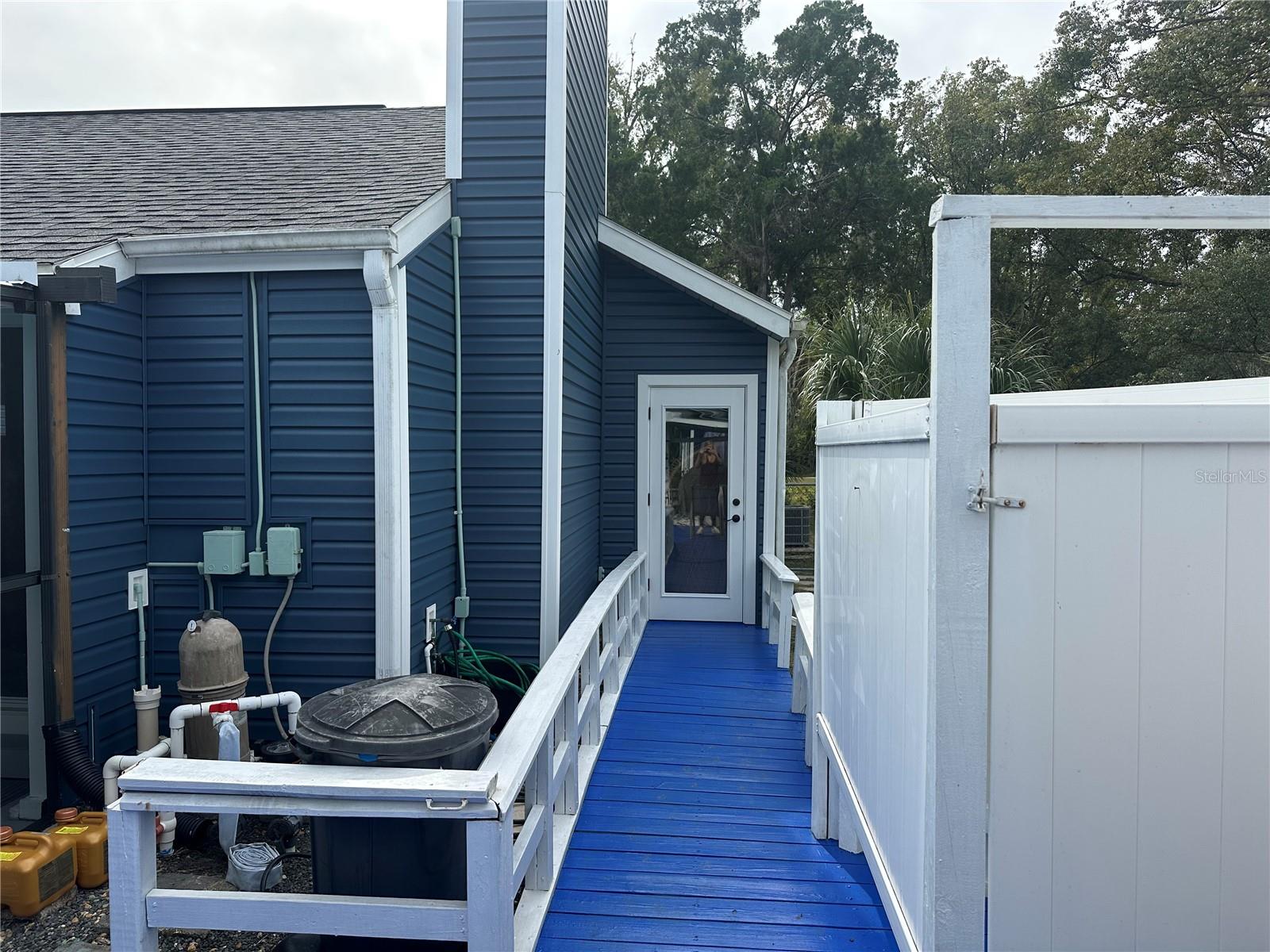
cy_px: 476
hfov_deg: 71.6
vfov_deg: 56.8
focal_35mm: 24
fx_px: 881
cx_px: 635
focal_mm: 6.86
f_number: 1.78
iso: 80
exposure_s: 1/2732
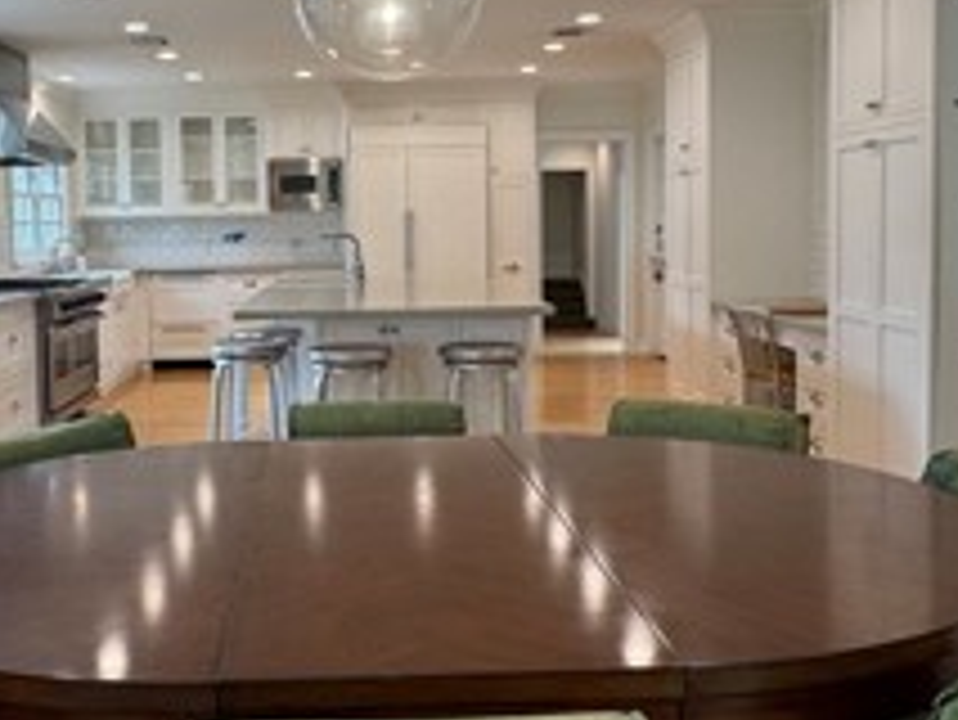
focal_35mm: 42
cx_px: 342
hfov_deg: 44.3
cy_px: 297
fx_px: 1163
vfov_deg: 34.3
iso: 125
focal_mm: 2.22
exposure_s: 1/120
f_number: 2.2
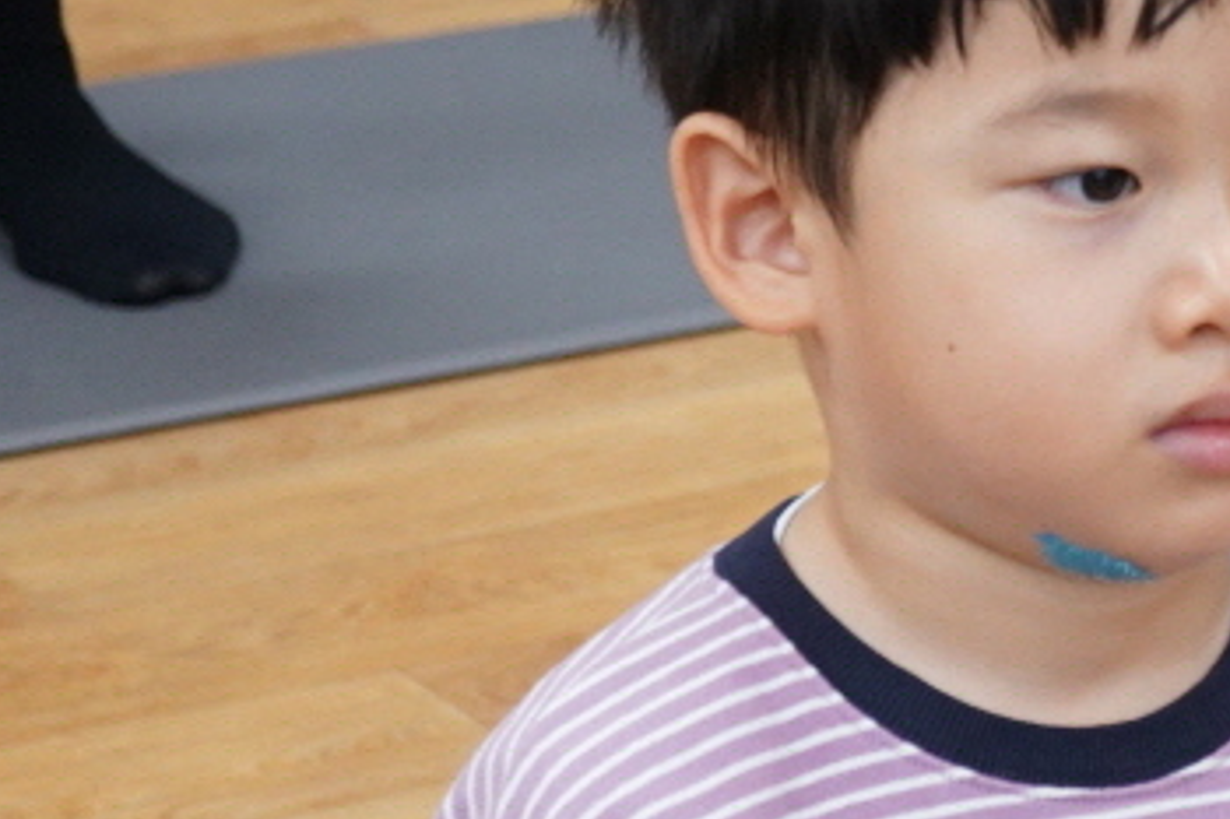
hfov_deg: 8.8
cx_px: 2228
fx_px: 7615
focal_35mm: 223
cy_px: -62
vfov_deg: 6.1
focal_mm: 60
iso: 2500
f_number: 5.6
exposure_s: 1/60
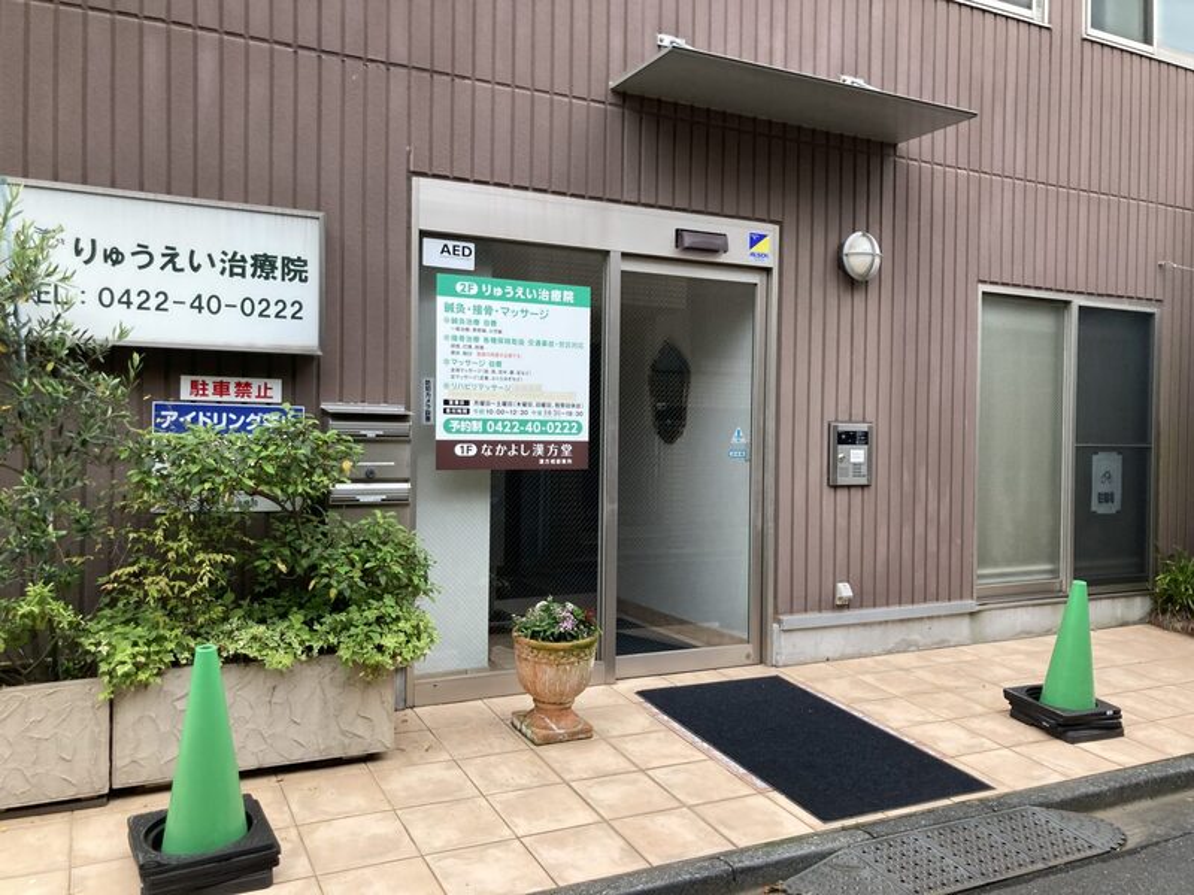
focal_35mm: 28
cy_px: 448
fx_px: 966
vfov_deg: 49.7
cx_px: 597
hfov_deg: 63.4
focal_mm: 3.99
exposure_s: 1/121
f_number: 1.8
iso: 80
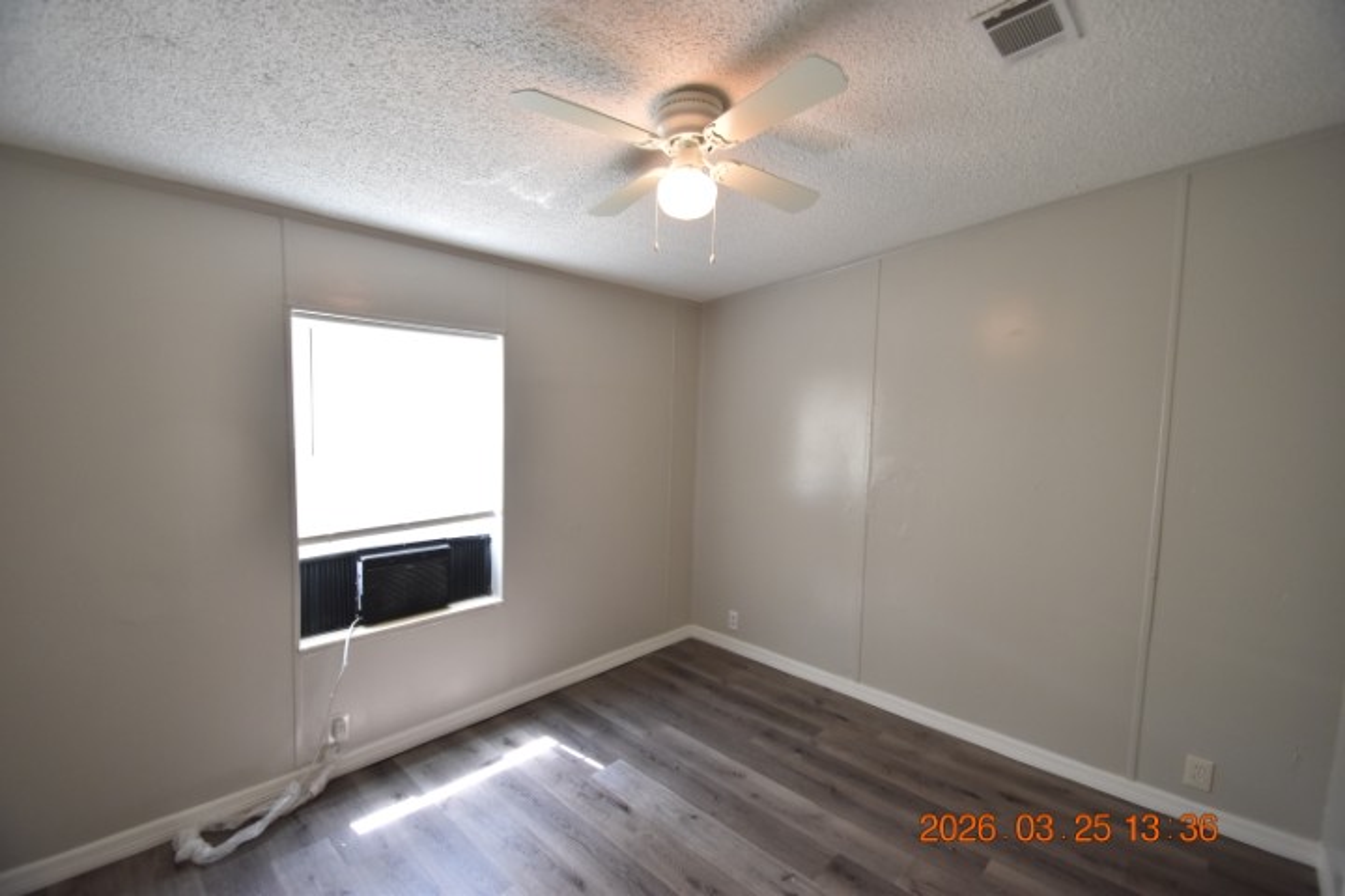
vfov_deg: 77.3
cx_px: 672
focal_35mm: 15
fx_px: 560
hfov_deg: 100.4
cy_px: 448
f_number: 3.5
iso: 800
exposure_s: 1/180
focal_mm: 10
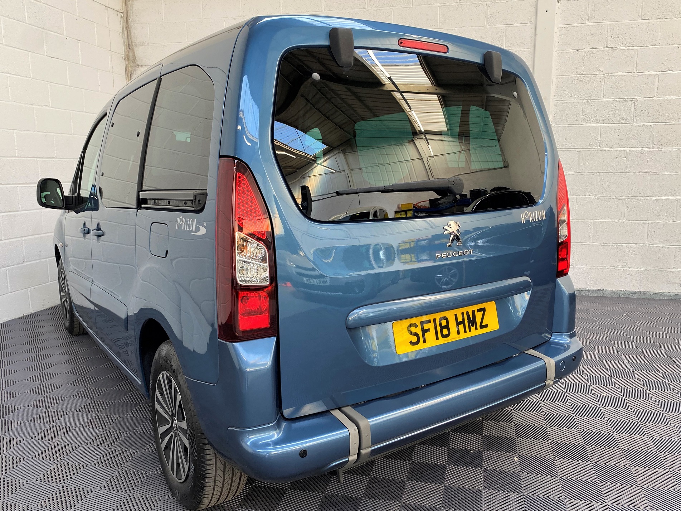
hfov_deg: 67.3
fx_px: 511
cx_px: 340
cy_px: 256
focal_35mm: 26
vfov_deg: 53.1
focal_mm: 4.25
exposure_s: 1/100
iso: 64
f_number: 1.8
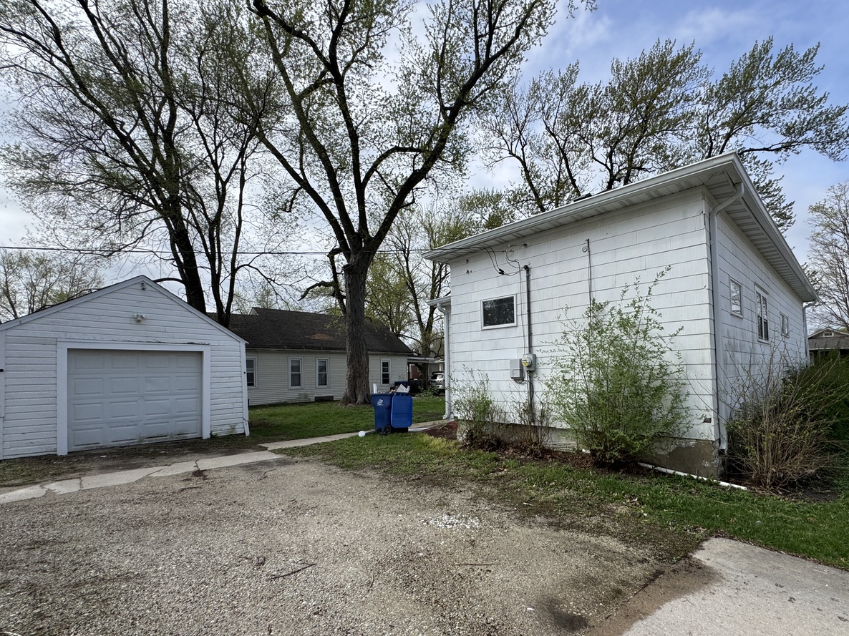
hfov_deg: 90.6
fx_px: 417
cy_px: 358
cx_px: 478
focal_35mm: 17
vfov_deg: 74.4
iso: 50
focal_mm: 2.22
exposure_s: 1/1600
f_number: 2.2
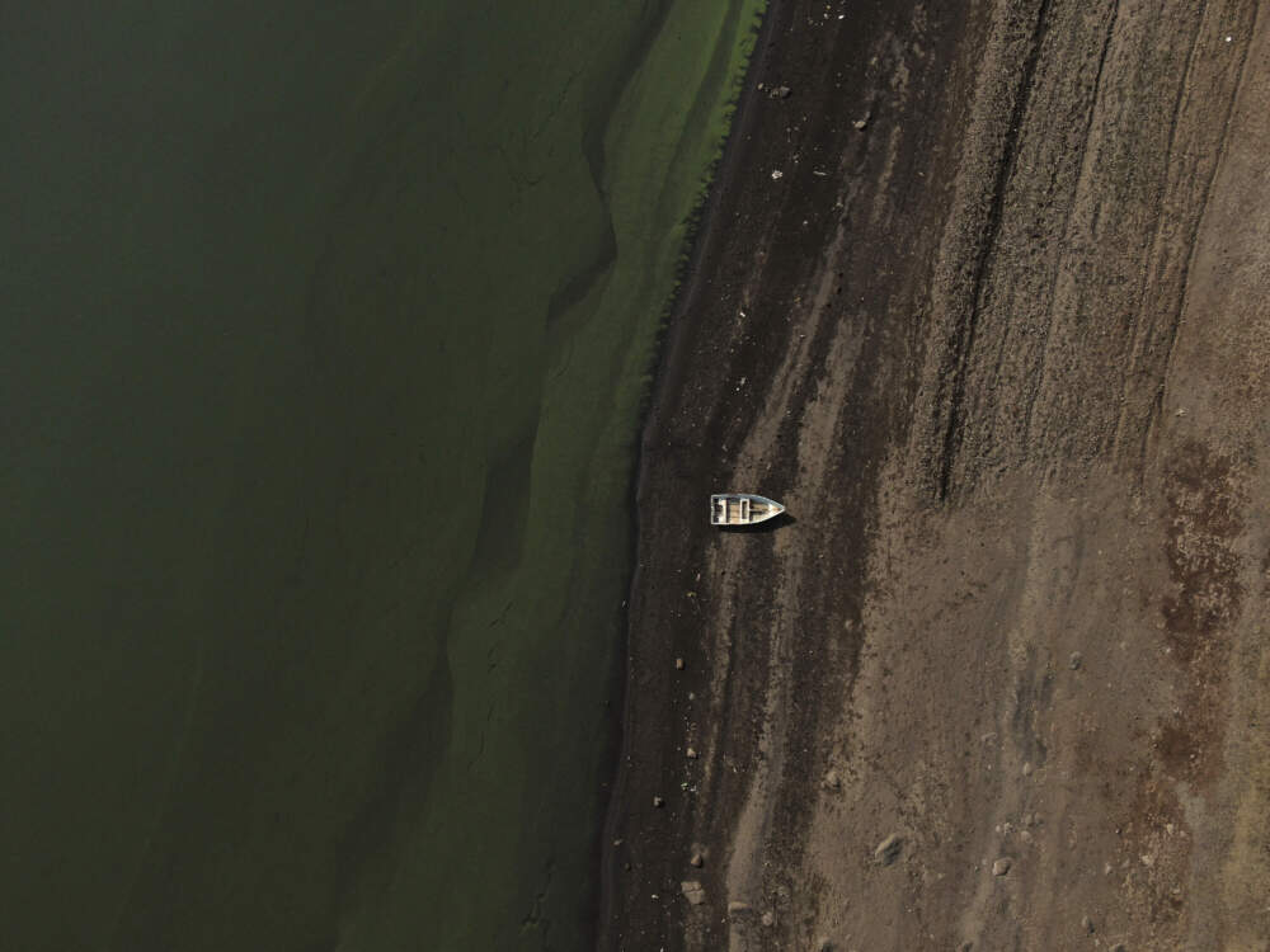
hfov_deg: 39.7
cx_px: 635
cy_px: 476
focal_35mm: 48
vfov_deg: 30.3
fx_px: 1761
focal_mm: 8.6
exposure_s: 1/1250
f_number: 3.8
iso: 100
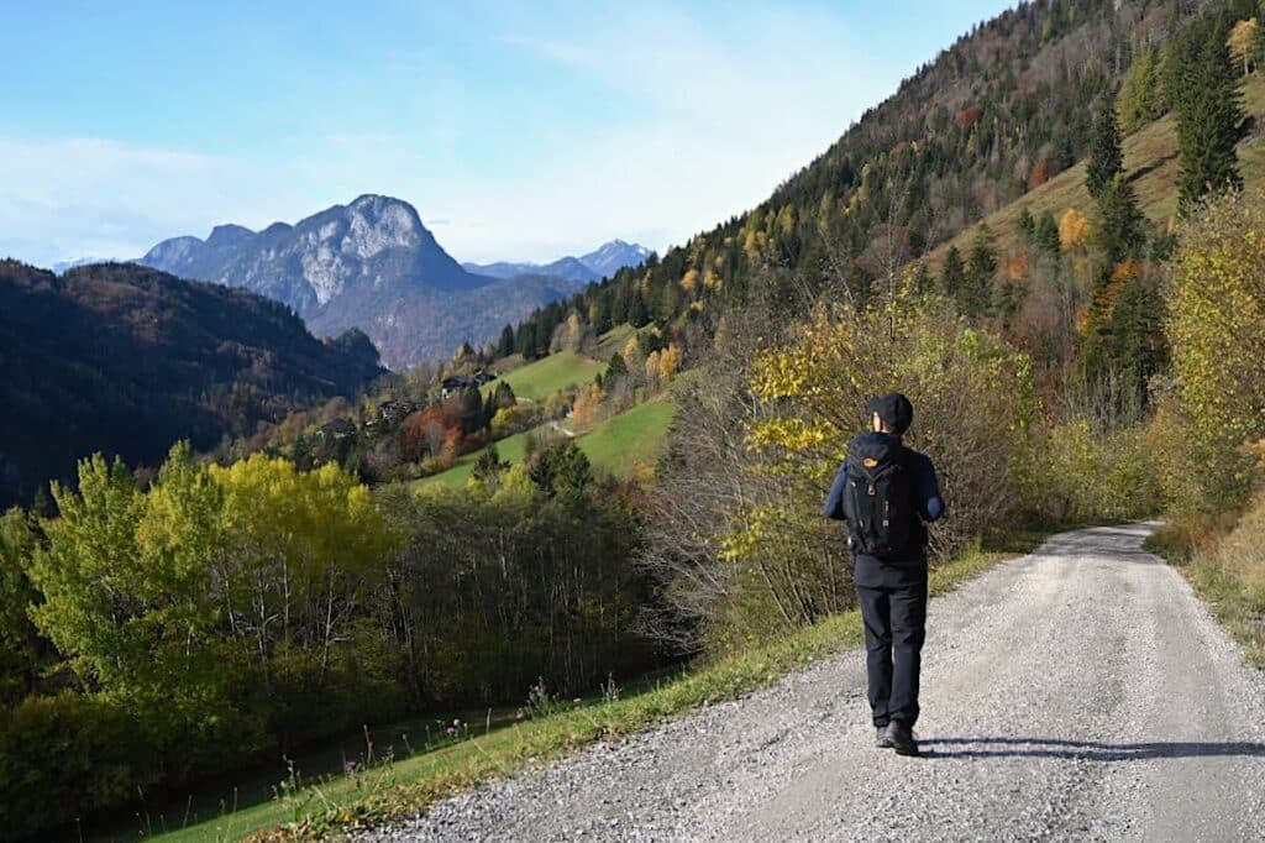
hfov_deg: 53.1
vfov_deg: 36.8
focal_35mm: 36
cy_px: 422
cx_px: 632
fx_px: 1265
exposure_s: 1/250
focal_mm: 36
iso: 100
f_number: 5.6
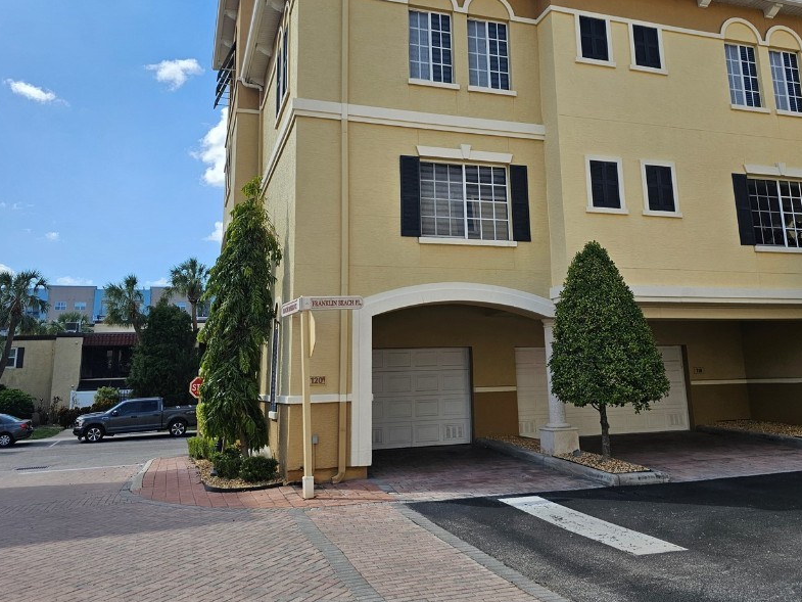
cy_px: 228
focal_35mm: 30
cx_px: 453
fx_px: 695
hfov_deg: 59.8
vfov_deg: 46.4
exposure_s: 1/1170
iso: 20
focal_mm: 6.3
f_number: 1.7
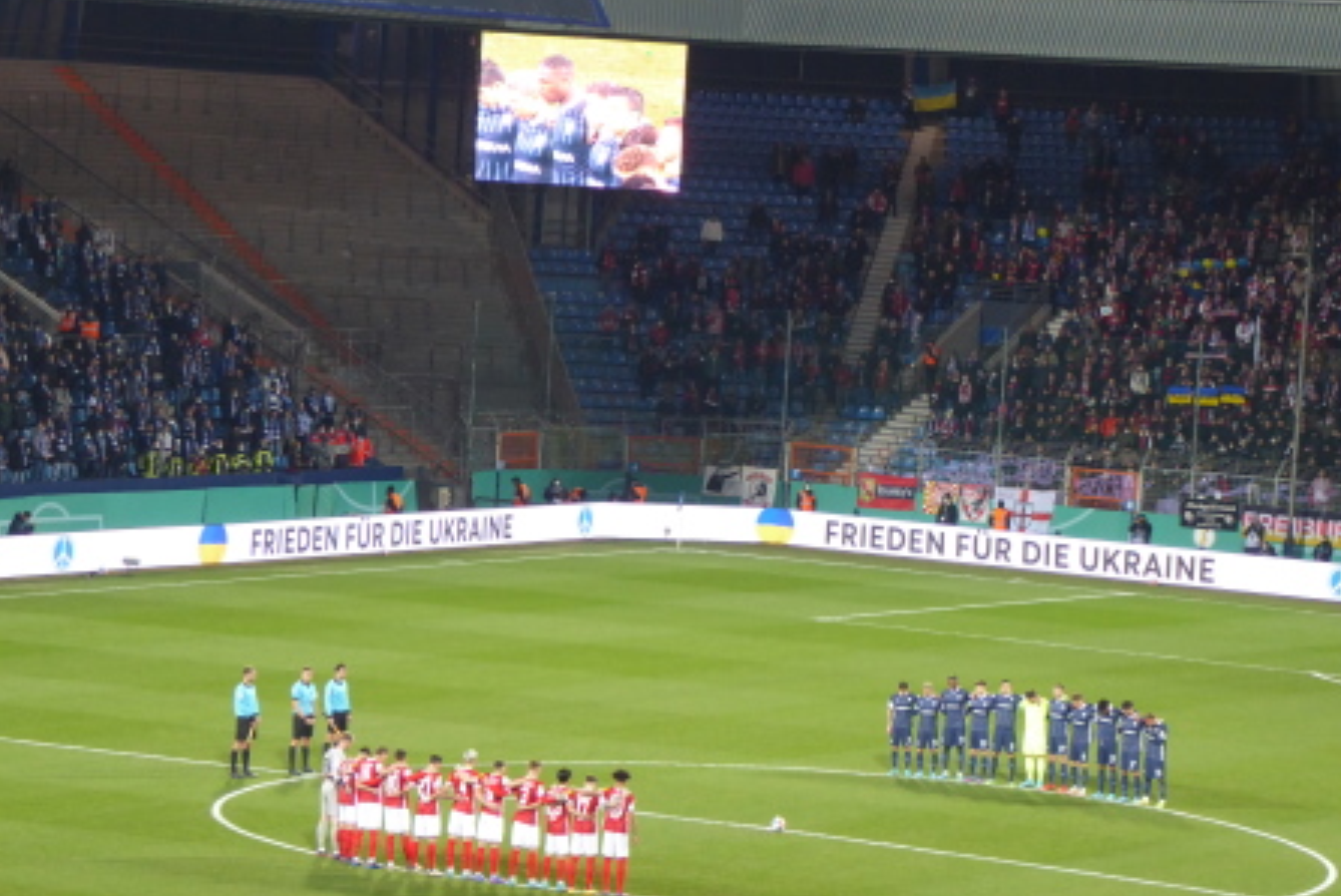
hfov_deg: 13.7
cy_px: 487
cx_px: 674
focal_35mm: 150
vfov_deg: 9.2
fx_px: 5591
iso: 400
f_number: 5.4
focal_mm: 25.6
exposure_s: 1/40
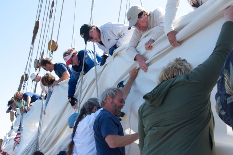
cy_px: 78
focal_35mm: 48
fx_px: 310
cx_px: 116
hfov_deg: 41.2
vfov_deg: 28.0
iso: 400
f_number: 9
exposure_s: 1/320
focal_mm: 32
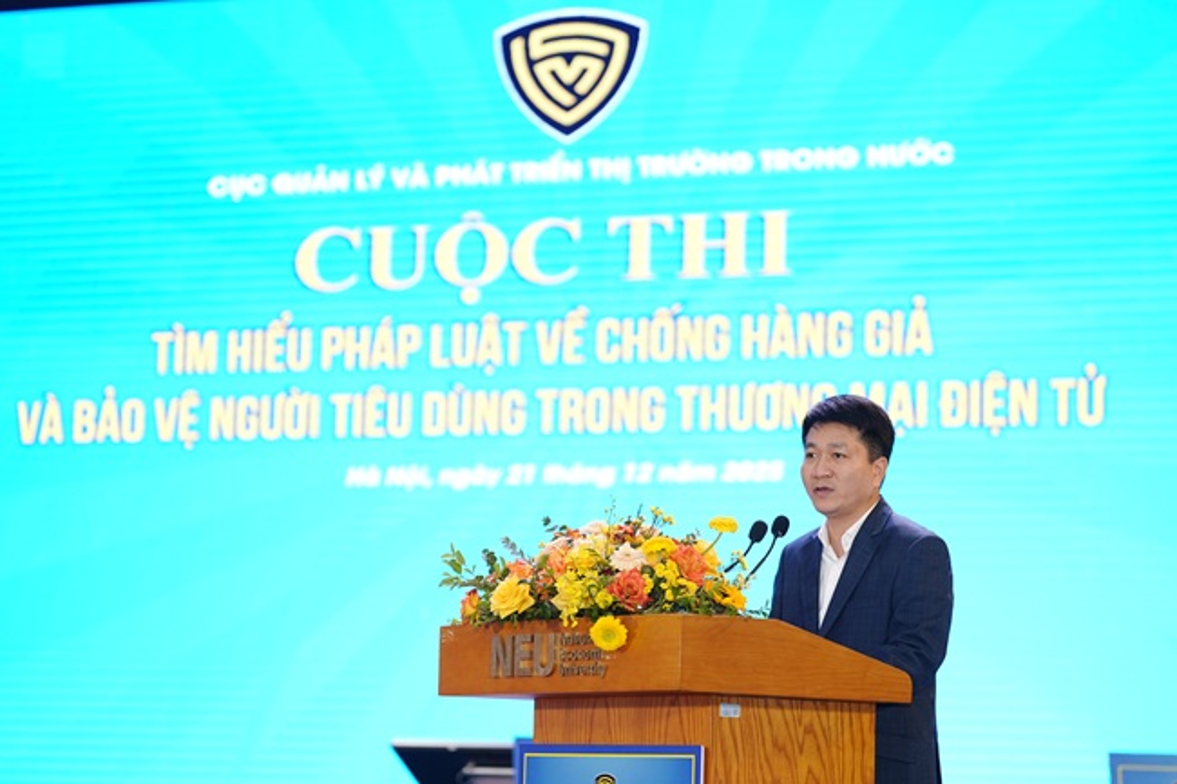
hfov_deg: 21.5
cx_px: 588
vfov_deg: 14.4
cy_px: 392
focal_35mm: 95
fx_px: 3105
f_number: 2.8
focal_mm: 95
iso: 400
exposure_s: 1/125
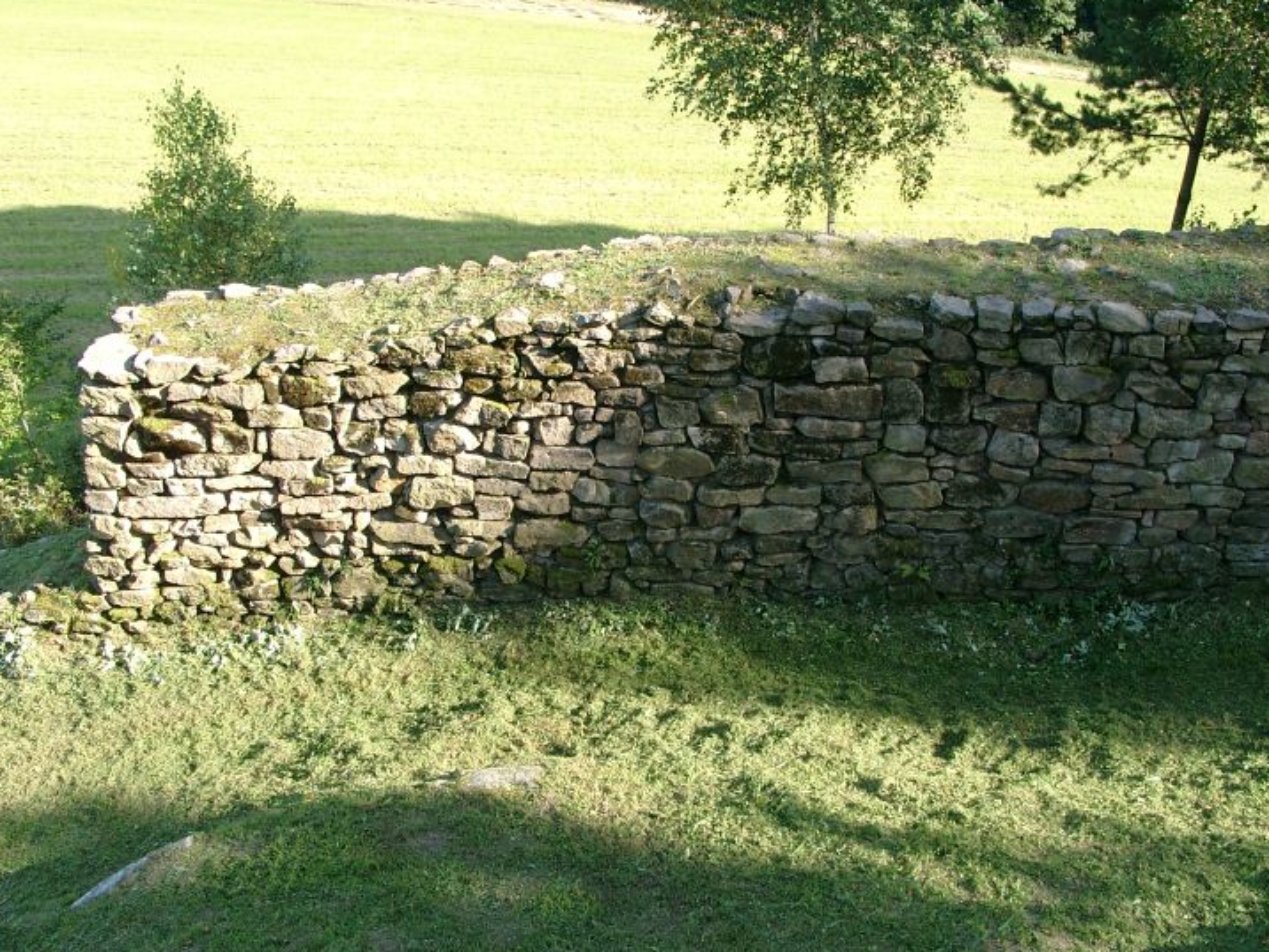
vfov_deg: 37.7
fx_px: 1393
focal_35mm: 38
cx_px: 693
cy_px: 436
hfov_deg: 48.9
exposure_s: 1/129
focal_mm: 7.13
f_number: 4
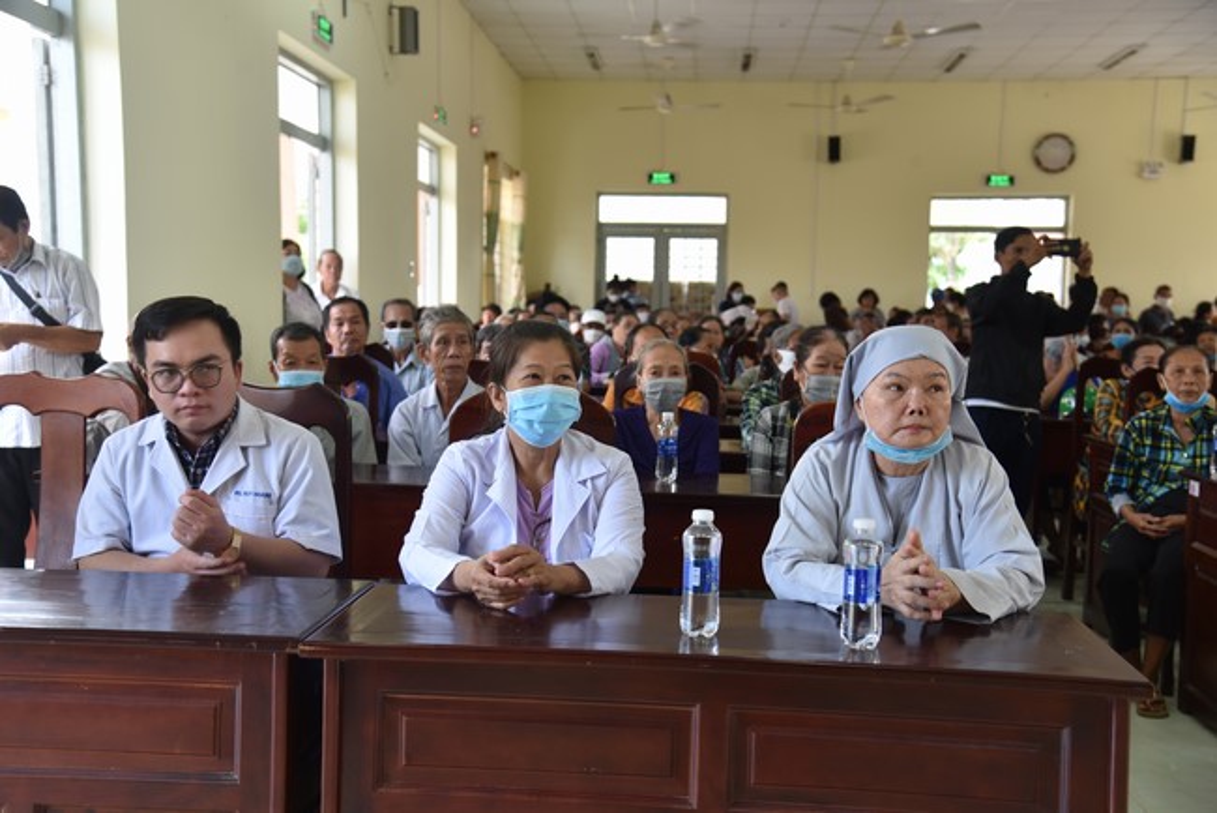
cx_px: 608
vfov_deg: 33.4
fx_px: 1353
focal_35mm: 40
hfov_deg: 48.4
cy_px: 406
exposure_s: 1/60
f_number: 4
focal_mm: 40
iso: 400
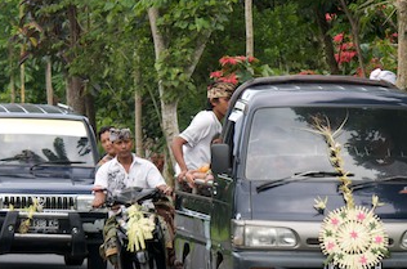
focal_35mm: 385
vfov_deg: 3.6
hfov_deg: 5.4
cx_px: 346
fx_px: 4341
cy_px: 218
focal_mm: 135
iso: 320
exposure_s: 1/200
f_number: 7.1
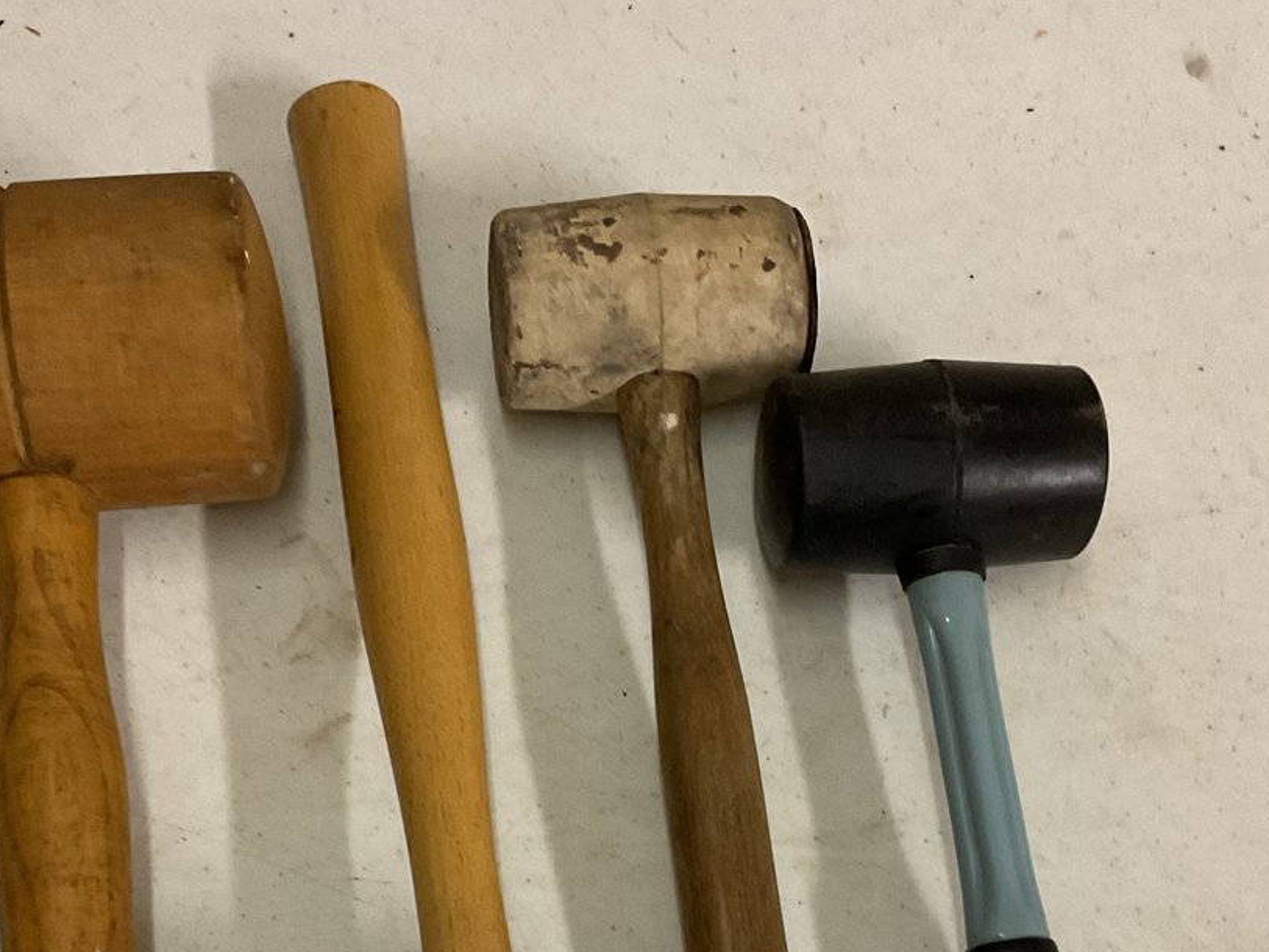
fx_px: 1980
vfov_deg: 26.3
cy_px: 822
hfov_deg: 35.5
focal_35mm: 54
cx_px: 597
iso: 250
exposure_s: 1/60
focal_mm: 3
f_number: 1.8
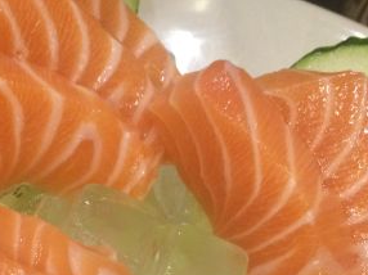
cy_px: 233
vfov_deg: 20.4
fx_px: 754
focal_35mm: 71
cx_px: 121
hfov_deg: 27.2
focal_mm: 4.15
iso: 200
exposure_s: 1/30
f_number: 2.2
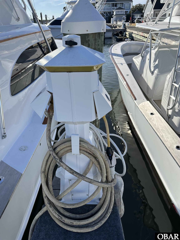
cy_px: 120
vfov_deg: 71.6
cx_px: 90
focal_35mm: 24
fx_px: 166
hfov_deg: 56.8
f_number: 1.78
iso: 80
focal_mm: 6.86
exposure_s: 1/4016
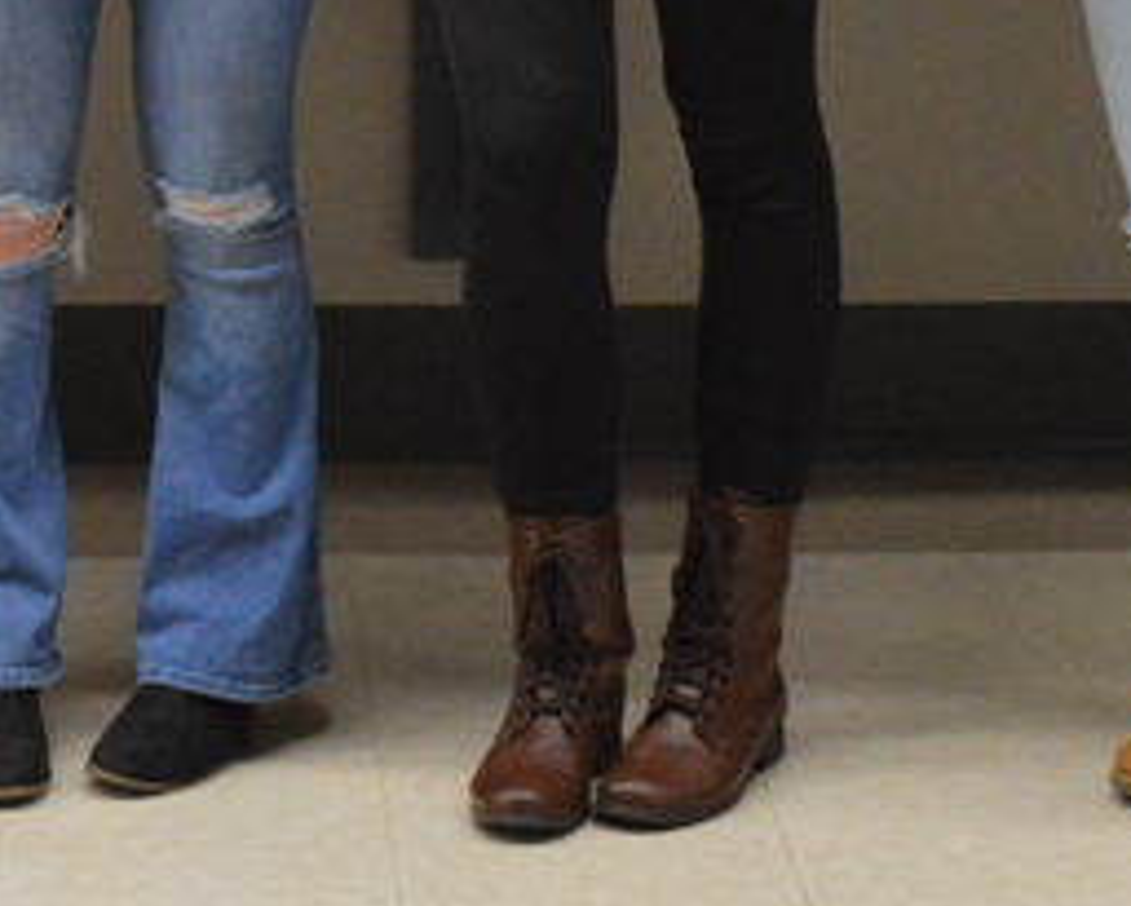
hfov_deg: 10.7
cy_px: -555
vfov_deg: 8.4
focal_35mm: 180
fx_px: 6027
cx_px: 278
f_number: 4.8
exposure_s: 1/125
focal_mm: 32
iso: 3200
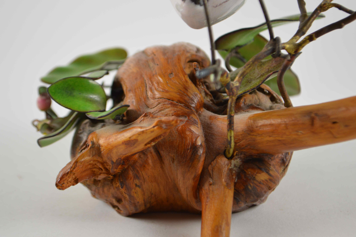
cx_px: 178
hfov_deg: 24.6
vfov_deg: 16.5
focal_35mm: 82
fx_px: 815
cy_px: 118
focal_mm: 55
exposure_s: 1/20
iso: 400
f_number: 5.6
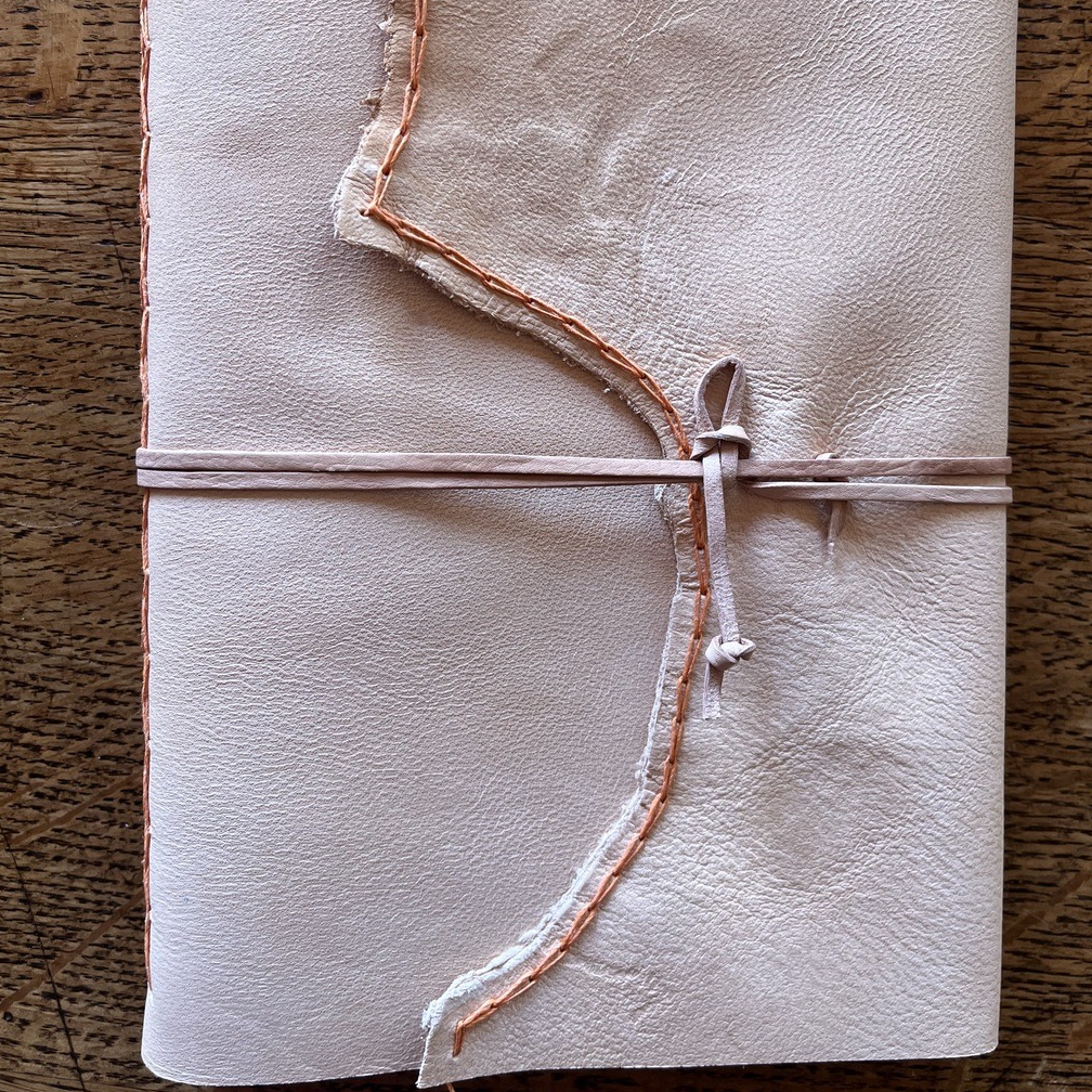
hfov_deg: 52.5
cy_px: 422
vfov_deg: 52.1
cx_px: 549
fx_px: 1106
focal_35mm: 31
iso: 125
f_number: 1.6
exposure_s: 1/109
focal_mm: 5.1
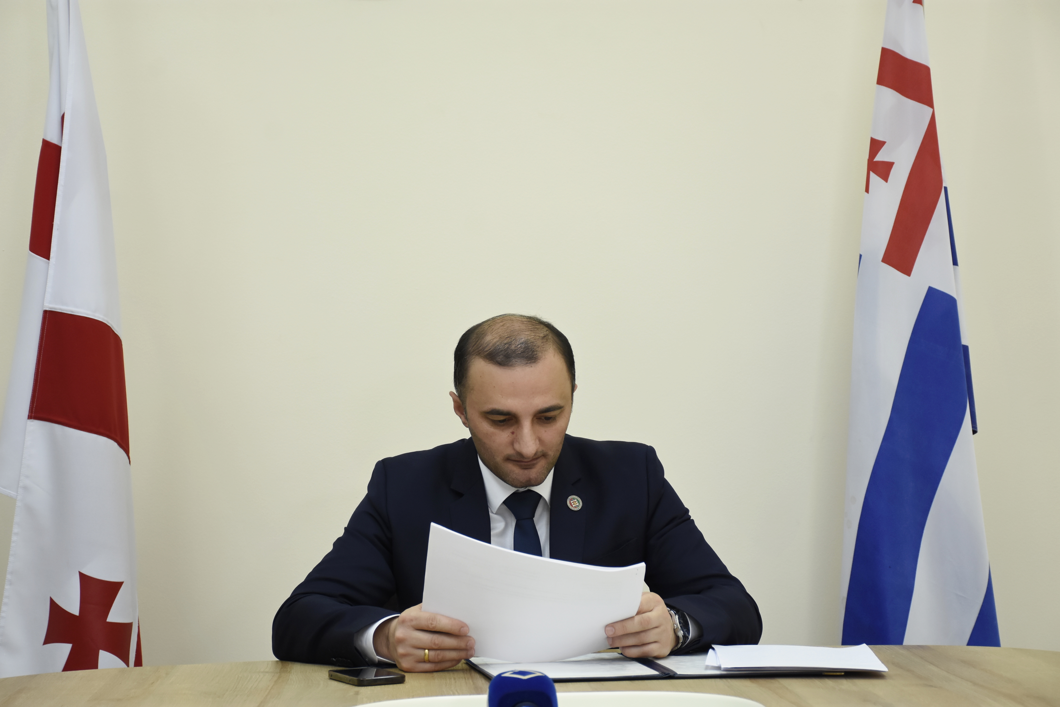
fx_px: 2474
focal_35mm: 84
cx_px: 530
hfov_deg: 24.2
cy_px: 354
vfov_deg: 16.3
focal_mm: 56
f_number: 5.6
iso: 800
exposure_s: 1/80
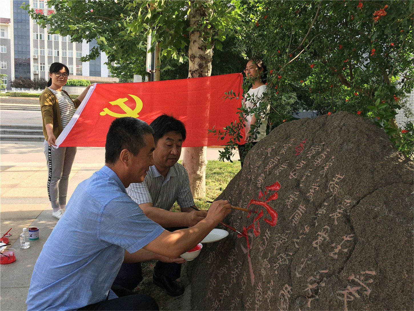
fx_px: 347
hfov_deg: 61.7
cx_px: 207
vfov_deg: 48.2
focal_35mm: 29
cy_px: 156
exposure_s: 1/252
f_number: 2.2
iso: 25
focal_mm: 4.15
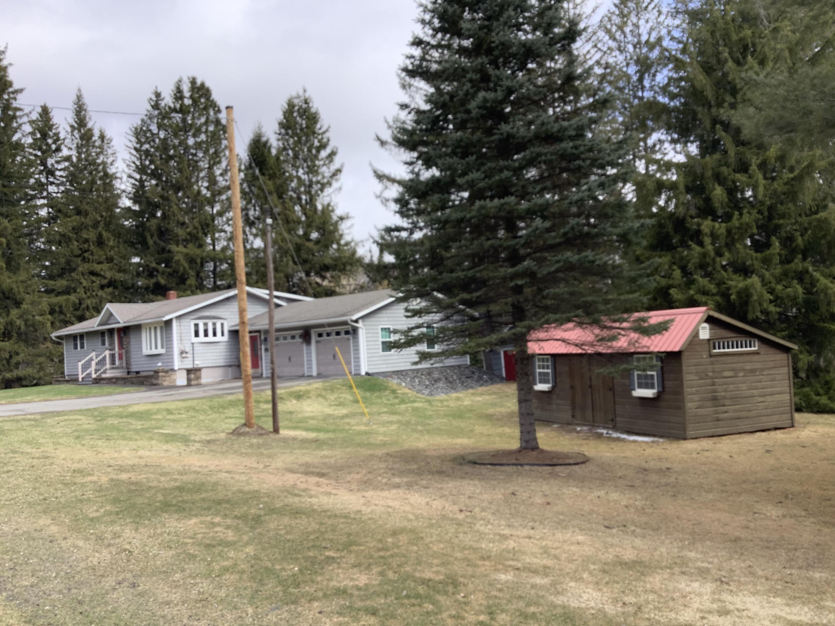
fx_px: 748
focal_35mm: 31
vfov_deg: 45.4
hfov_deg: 58.4
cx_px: 418
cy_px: 313
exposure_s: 1/599
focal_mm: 3.3
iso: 25
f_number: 2.4
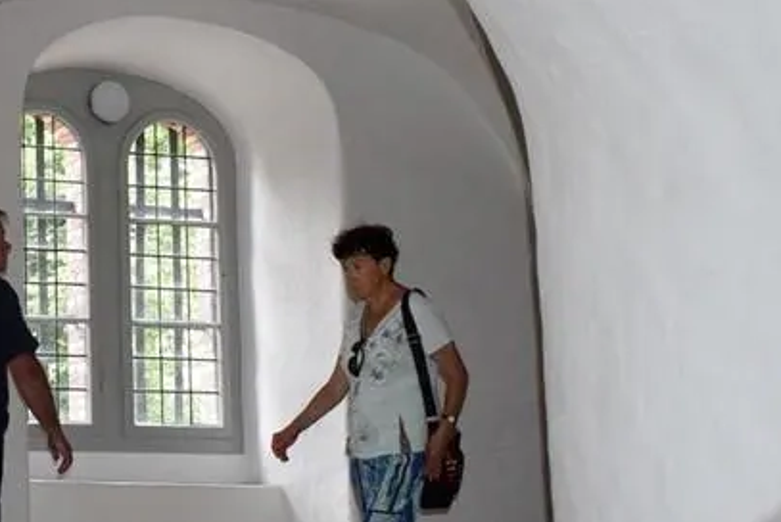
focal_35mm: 91
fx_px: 1983
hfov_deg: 21.0
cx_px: -115
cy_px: 259
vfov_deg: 15.0
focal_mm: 23
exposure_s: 1/100
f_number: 5
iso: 800
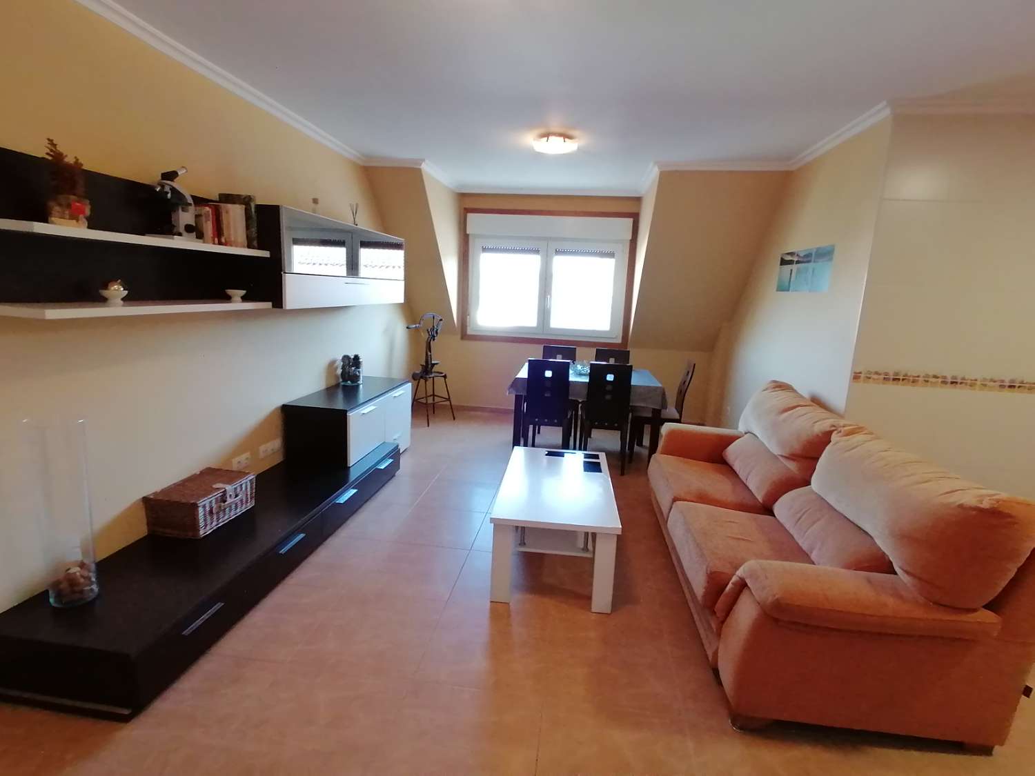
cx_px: 518
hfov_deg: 91.0
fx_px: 508
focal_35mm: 17
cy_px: 388
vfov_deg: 74.7
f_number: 2.4
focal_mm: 2.84
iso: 200
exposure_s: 1/33.3
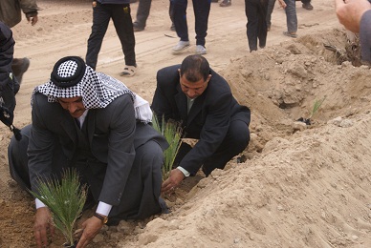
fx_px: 851
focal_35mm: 82
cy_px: 124
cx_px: 186
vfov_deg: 16.6
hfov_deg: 24.6
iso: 100
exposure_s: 1/125
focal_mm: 55
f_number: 5.6
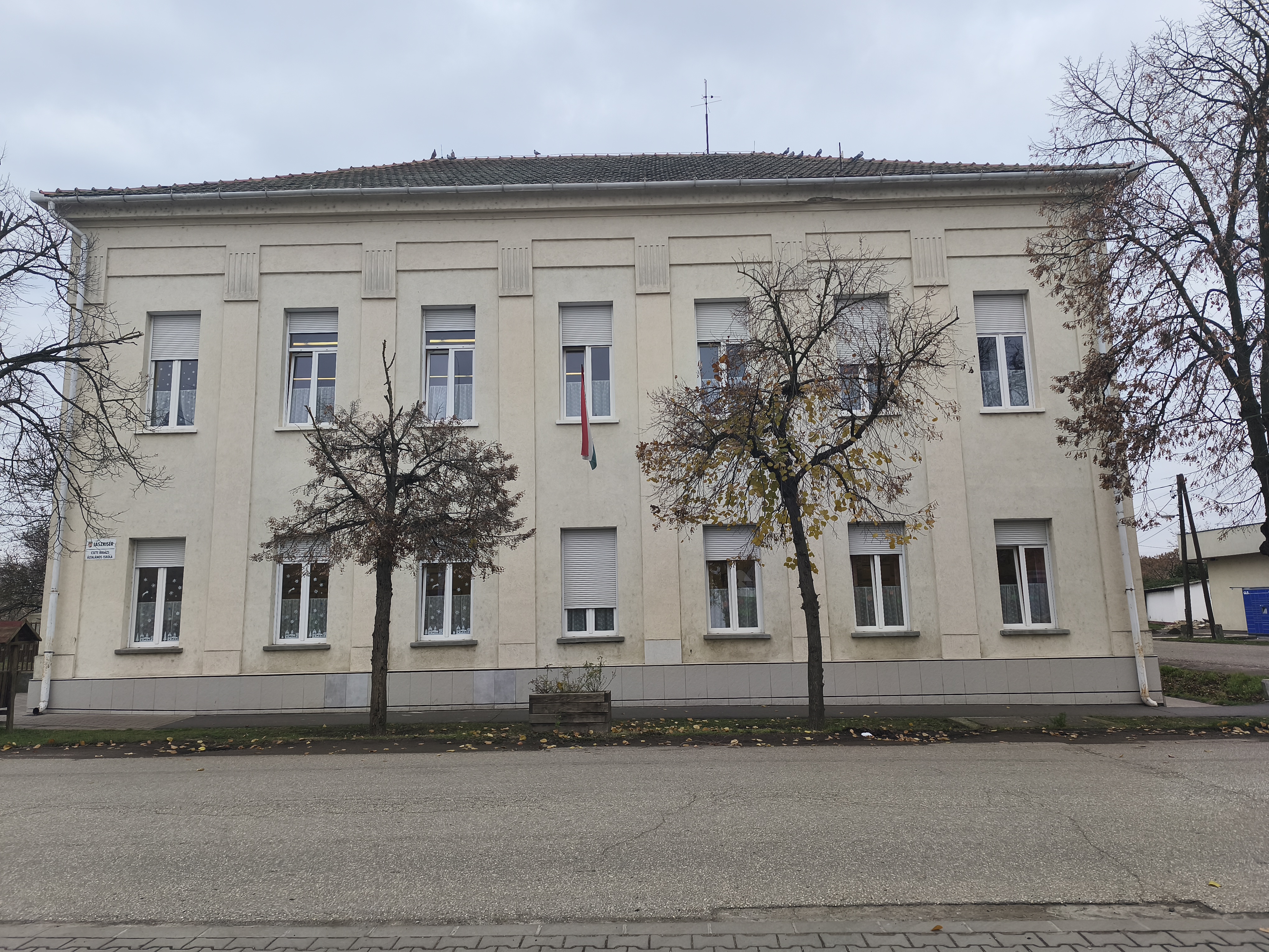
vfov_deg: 58.9
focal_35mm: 23
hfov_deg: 73.9
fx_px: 843
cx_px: 634
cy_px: 476
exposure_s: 1/247
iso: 50
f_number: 1.65
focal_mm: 6.14
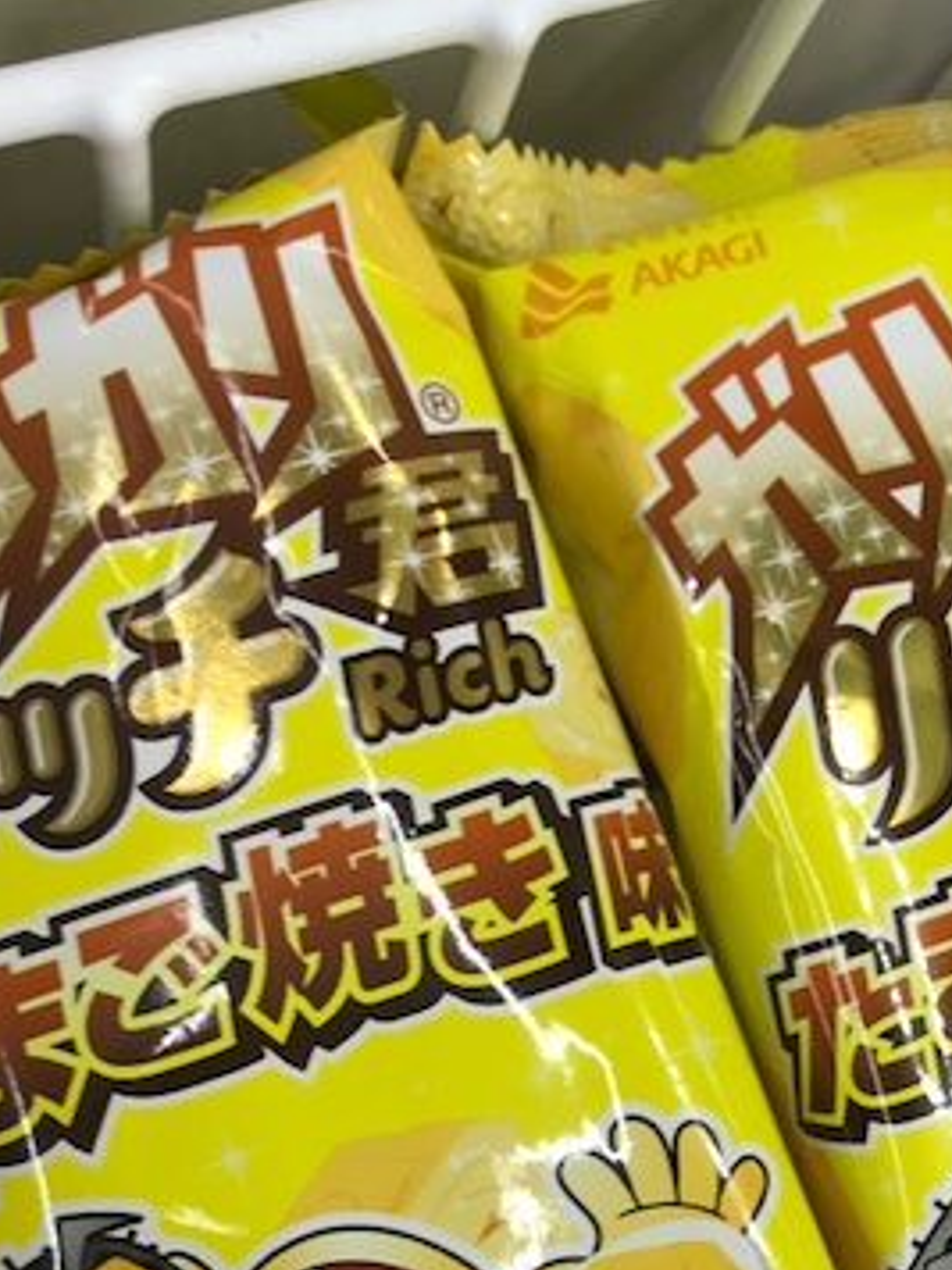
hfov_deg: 23.0
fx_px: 2310
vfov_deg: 29.2
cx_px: 720
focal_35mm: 63
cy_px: 1195
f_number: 1.8
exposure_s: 1/120
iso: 25
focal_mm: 3.99
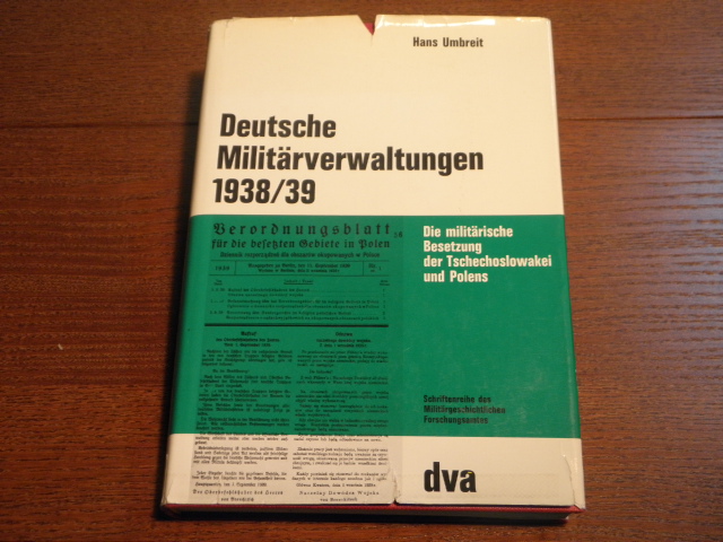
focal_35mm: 44
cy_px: 271
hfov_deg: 42.9
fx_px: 919
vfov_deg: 32.9
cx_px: 362
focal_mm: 7.9
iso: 200
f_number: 3.9
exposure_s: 1/8
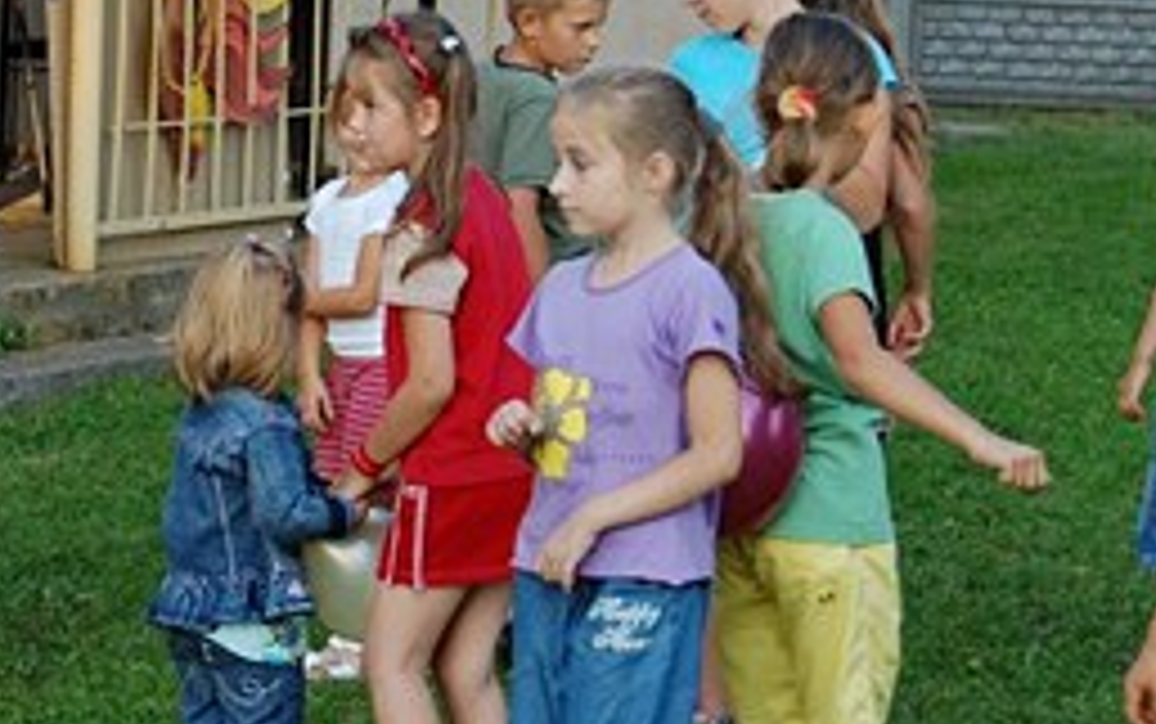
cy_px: 196
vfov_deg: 6.7
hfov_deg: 10.7
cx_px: 310
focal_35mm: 196
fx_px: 6185
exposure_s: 1/125
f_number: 5.6
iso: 280
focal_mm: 55
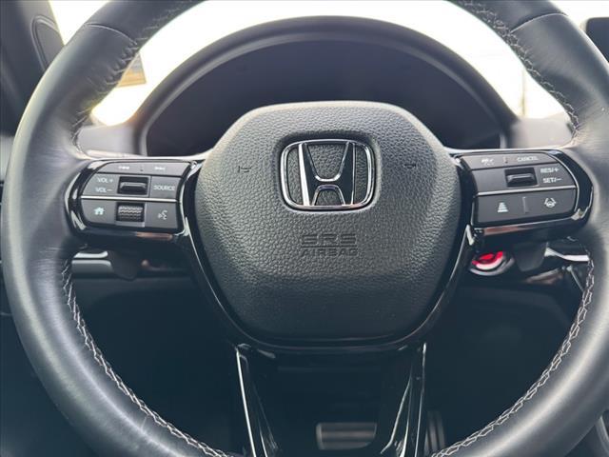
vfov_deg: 56.8
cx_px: 304
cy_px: 228
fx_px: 422
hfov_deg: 71.6
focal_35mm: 24
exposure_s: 1/60
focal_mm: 6.76
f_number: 1.78
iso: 320
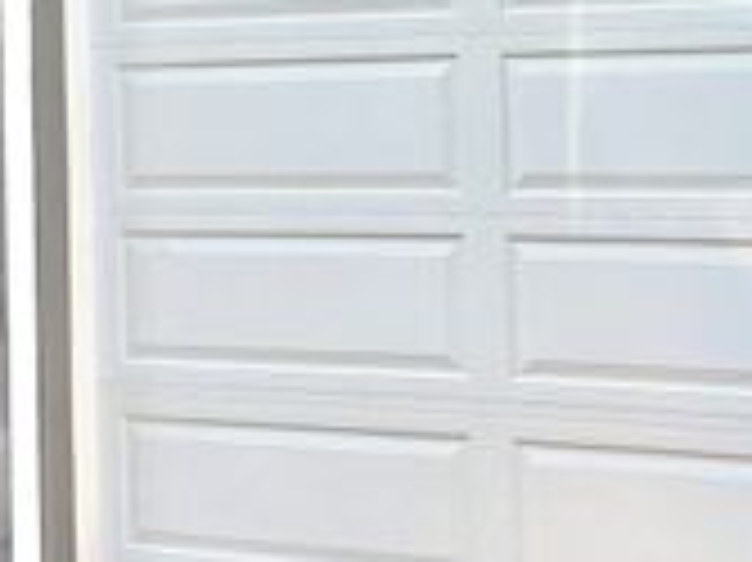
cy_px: -70
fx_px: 1563
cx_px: 603
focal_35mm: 72
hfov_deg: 26.5
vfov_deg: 19.5
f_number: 1.78
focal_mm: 6.86
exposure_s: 1/121
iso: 80
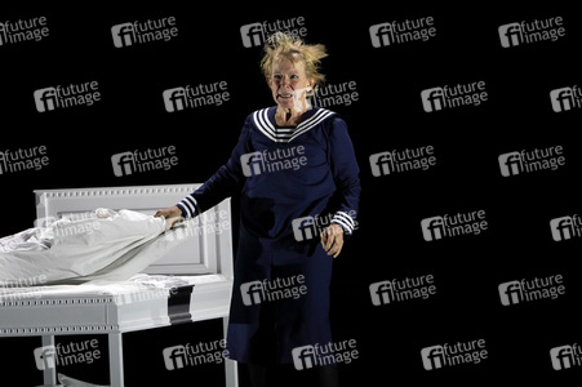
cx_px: 291
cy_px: 194
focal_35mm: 291
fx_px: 4701
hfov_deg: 7.1
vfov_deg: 4.7
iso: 1600
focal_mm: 291
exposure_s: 1/400
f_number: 8
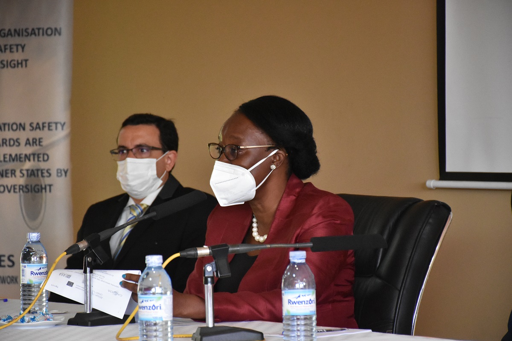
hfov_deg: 13.0
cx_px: 256
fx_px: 2240
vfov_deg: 8.7
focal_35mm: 158
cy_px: 170
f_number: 5.6
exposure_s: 1/100
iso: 5000
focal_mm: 105
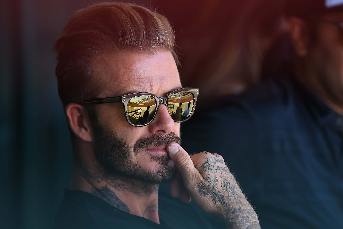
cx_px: 172
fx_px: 4761
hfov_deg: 4.1
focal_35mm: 500
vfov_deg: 2.7
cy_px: 114
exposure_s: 1/200
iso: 640
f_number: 5.6
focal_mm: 500
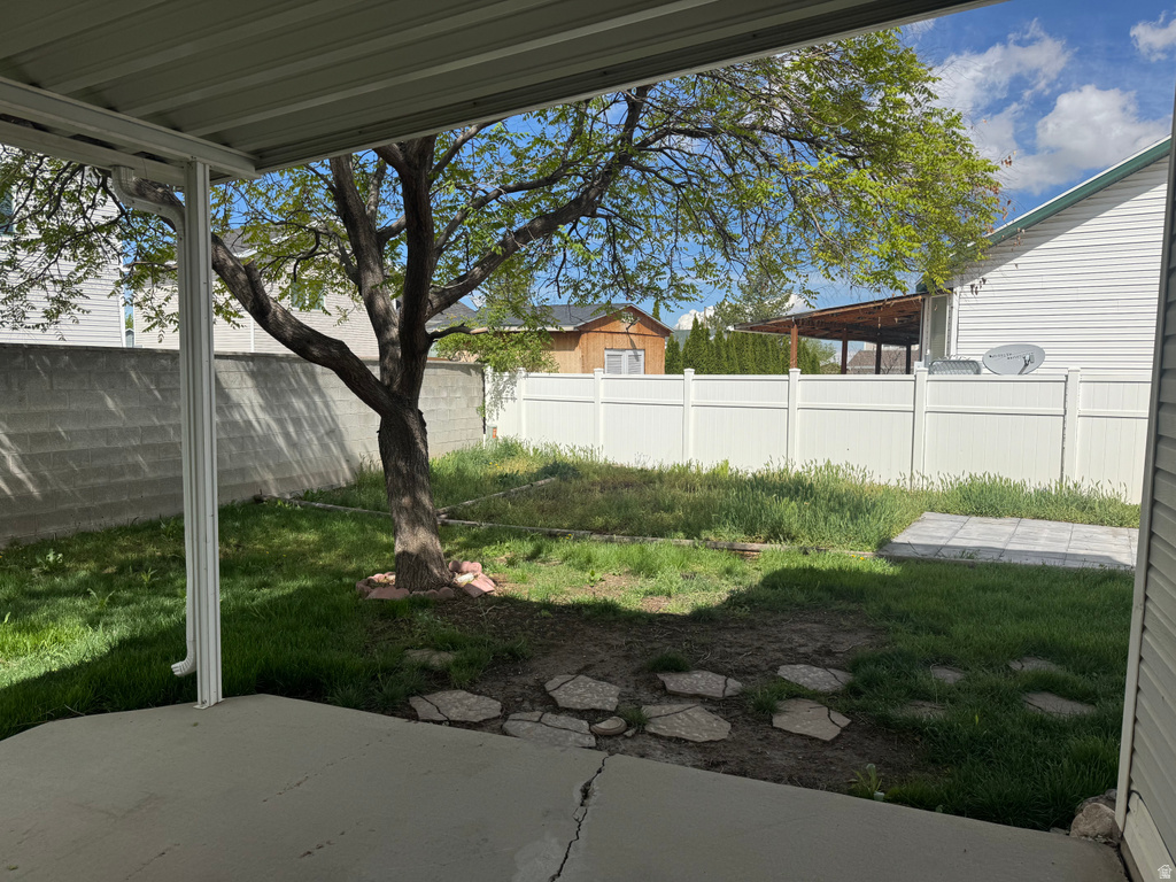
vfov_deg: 56.8
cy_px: 441
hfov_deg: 71.6
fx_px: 815
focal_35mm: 24
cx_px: 588
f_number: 1.78
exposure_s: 1/5348
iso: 80
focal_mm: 6.76
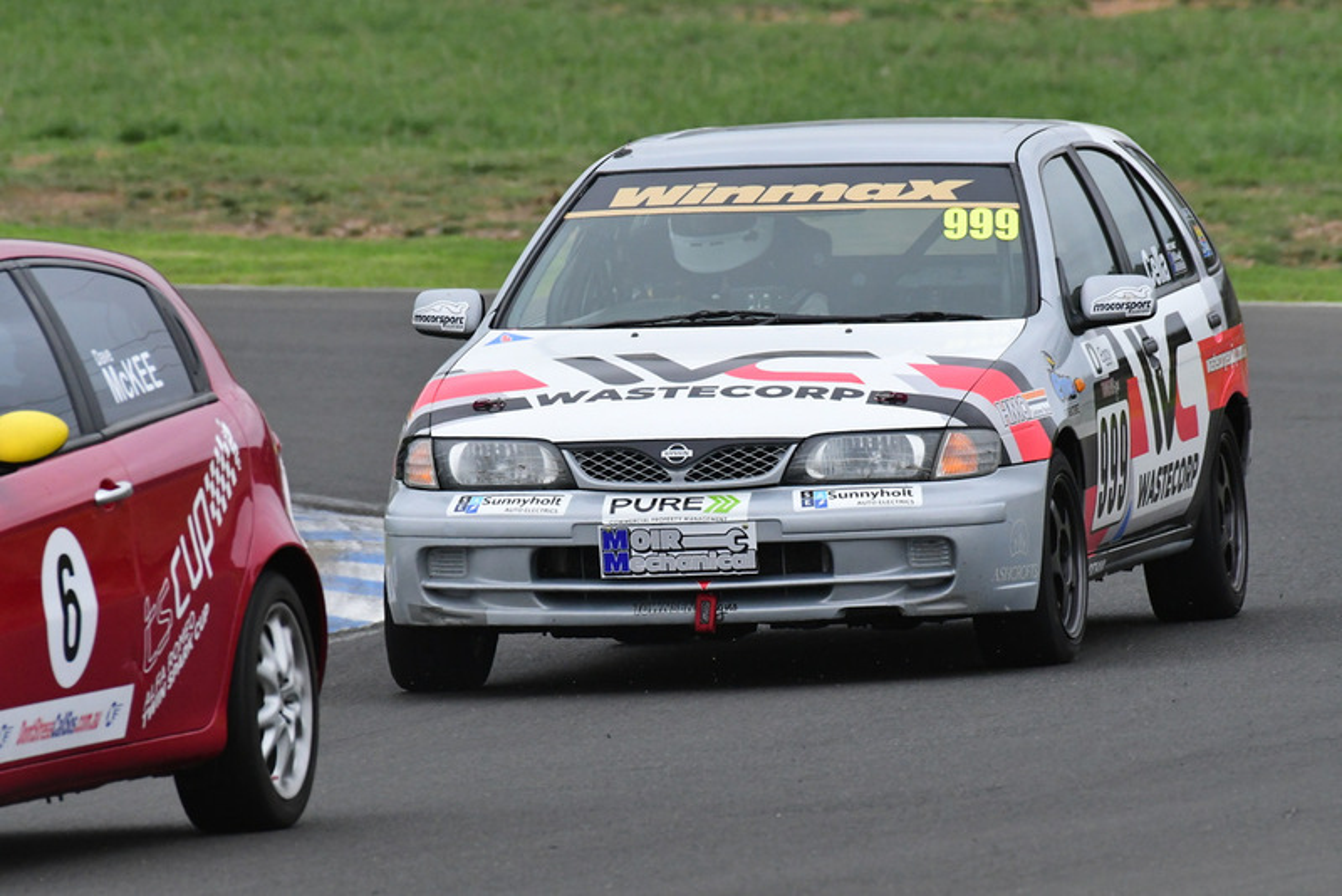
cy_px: 448
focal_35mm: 750
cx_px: 671
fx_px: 27967
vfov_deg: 1.8
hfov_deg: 2.7
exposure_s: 1/640
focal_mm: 500
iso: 2500
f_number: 10
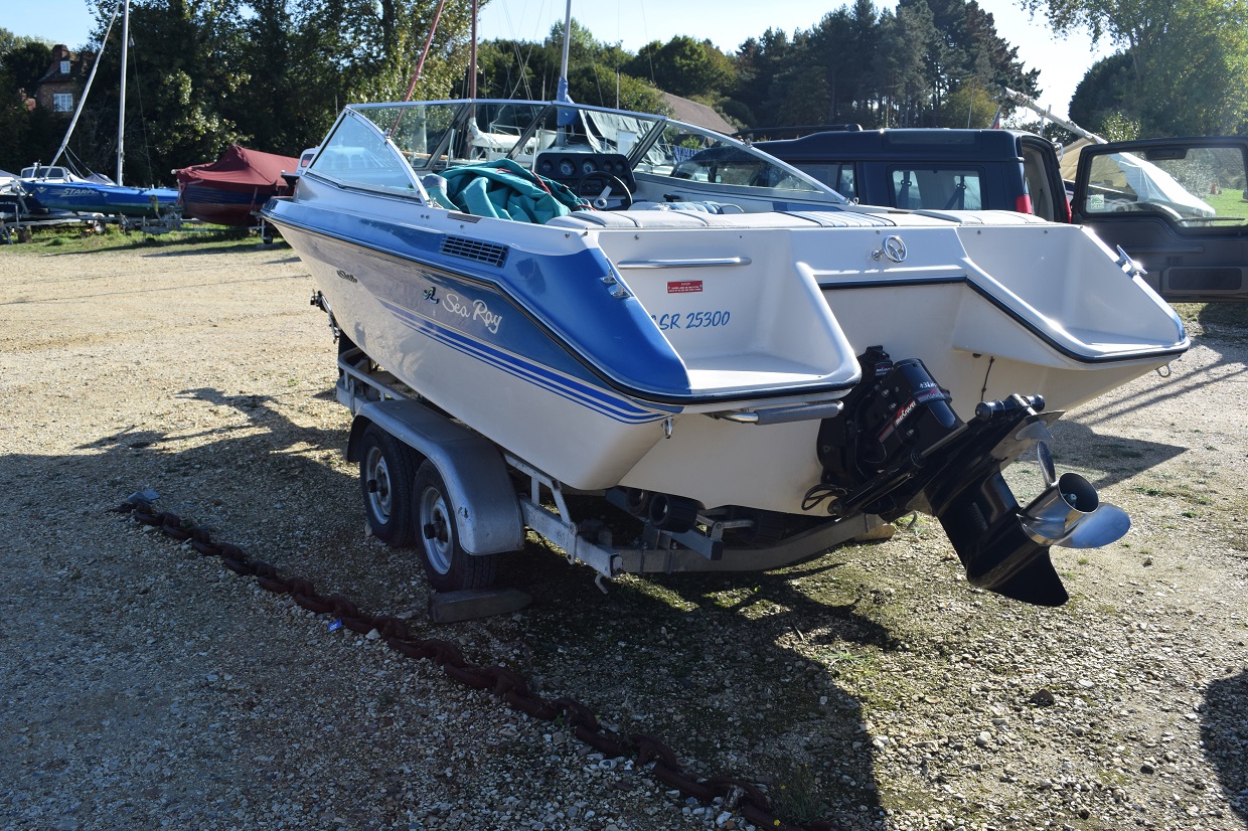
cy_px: 416
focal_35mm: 33
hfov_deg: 57.2
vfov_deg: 39.9
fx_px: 1144
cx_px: 624
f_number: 8
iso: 320
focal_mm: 22
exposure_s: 1/500
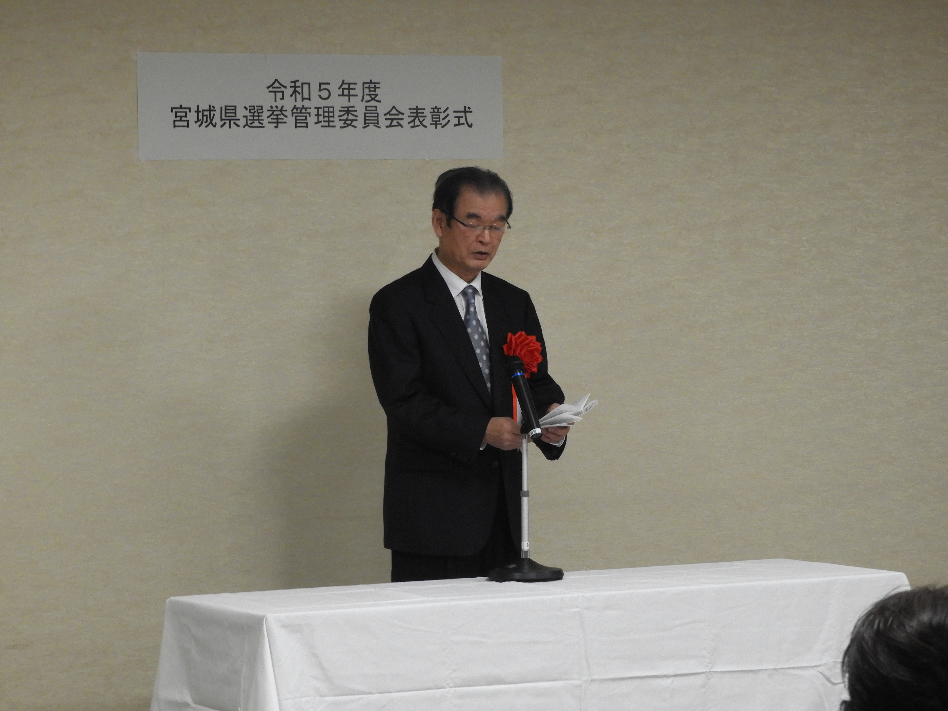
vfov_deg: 11.0
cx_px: 474
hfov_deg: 14.6
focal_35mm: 135
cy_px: 356
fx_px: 3697
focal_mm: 24.2
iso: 400
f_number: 5
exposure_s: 1/40
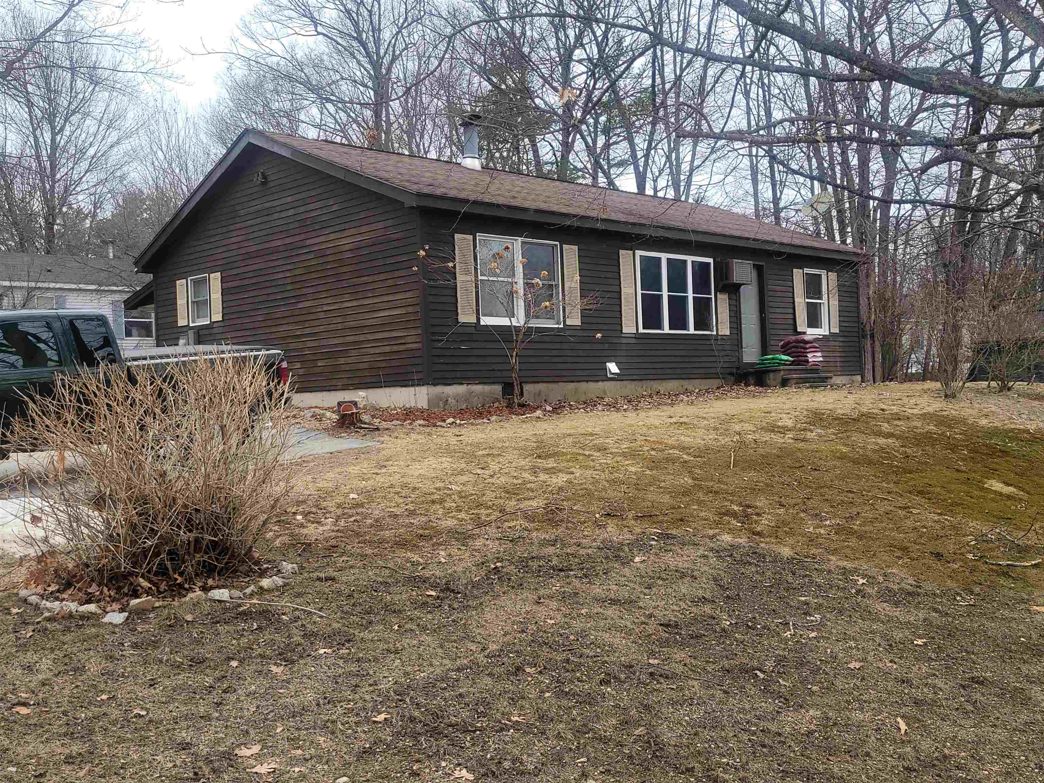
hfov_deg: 67.3
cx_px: 522
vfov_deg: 53.1
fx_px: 784
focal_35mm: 26
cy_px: 392
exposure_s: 1/348
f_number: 1.8
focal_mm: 5.4
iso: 40
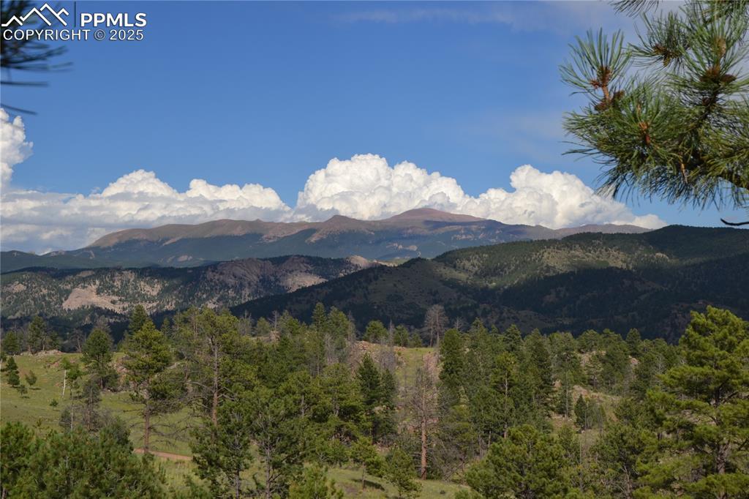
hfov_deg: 29.3
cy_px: 250
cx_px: 374
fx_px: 1435
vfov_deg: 19.7
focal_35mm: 69
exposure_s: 1/400
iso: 100
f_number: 10
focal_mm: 46
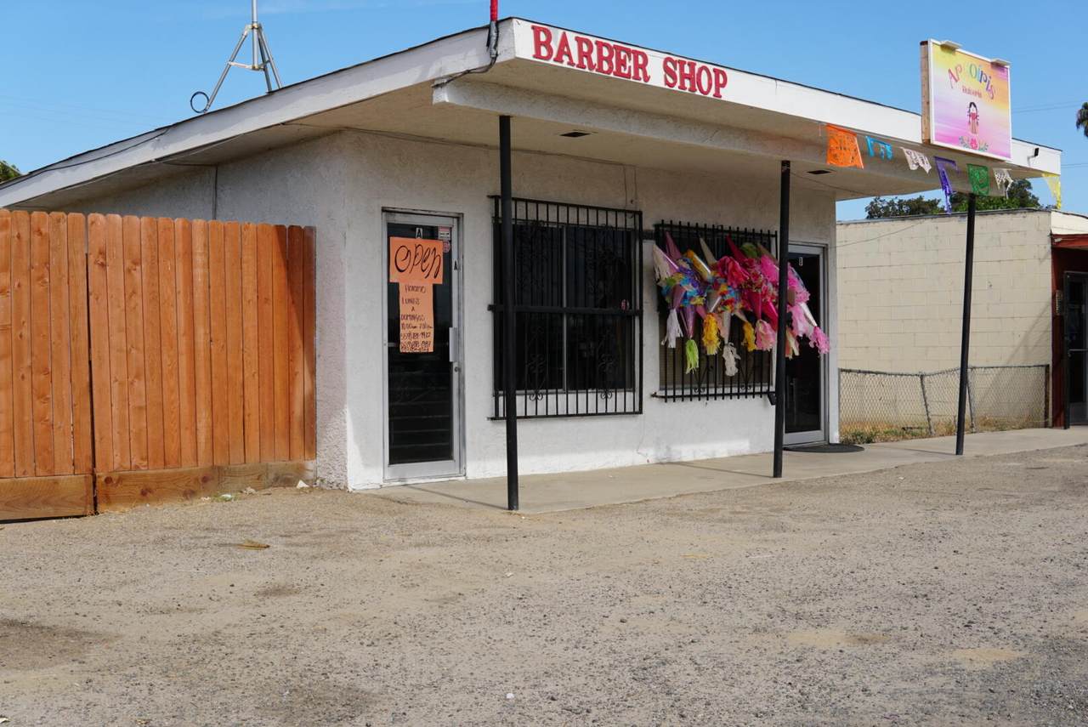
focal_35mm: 45
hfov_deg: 43.6
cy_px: 364
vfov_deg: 29.9
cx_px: 544
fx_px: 1361
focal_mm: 30
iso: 100
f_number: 11
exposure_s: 1/125
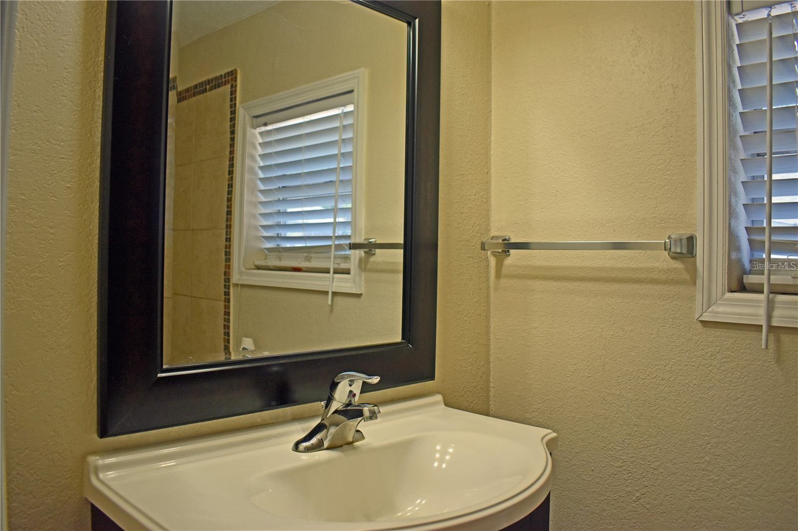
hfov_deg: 67.4
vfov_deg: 47.9
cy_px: 266
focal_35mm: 27
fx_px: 598
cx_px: 399
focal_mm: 18
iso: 450
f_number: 3.5
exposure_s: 1/250
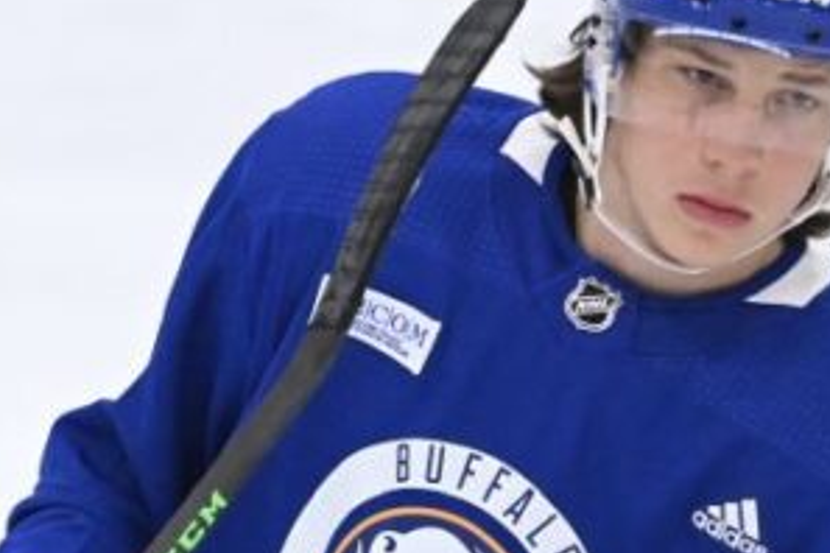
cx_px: 576
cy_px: 494
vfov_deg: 1.8
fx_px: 17867
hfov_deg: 2.7
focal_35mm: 775
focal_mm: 300
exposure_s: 1/1600
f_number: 2.8
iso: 4000
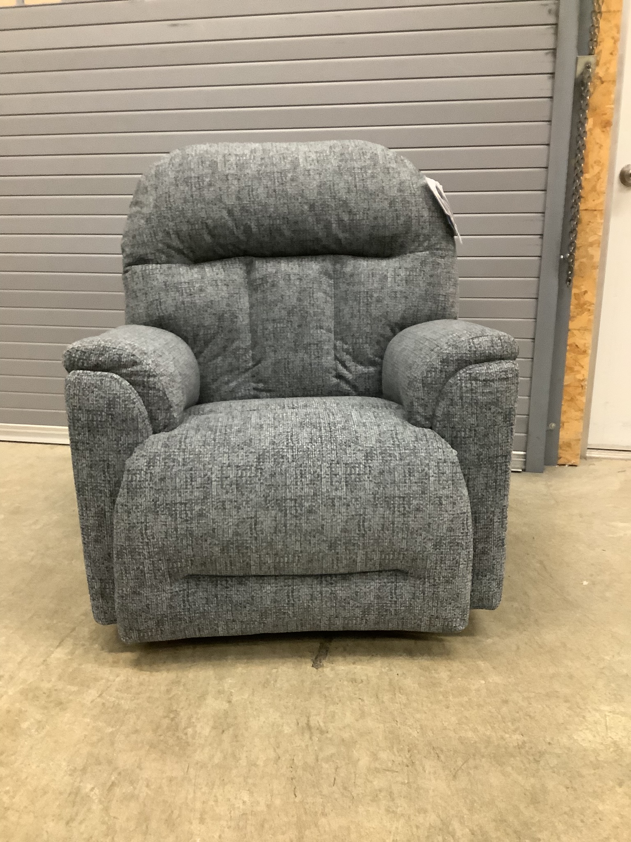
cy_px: 421
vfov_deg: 58.4
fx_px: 753
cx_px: 316
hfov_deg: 45.4
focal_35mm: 31
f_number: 2.4
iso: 400
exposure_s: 1/30
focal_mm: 3.3
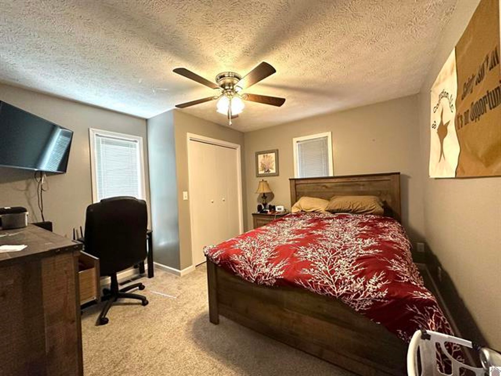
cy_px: 188
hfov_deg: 102.1
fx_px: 203
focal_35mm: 14
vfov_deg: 85.7
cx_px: 250
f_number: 2.2
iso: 320
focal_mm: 2.22
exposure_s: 1/60
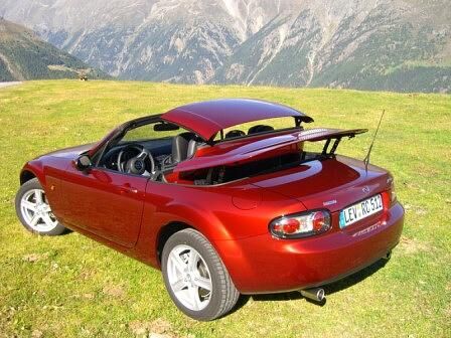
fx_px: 495
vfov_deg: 37.7
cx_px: 226
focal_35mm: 38
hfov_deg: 49.0
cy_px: 169
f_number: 2.8
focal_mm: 7.9
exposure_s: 1/500
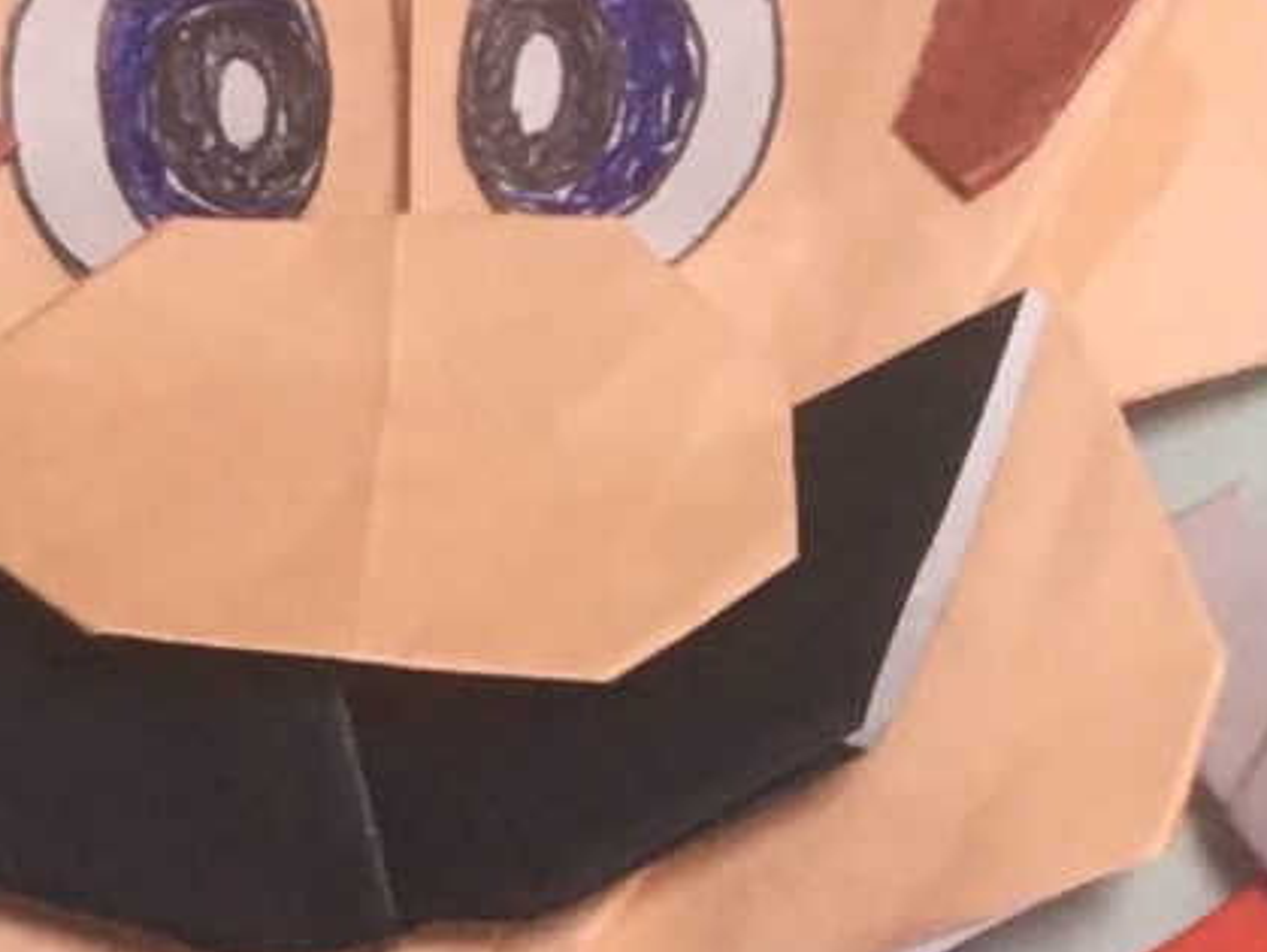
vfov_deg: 8.3
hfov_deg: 11.1
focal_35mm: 177
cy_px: 1158
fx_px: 6484
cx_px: 965
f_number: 2.2
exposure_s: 1/30
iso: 80
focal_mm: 4.15
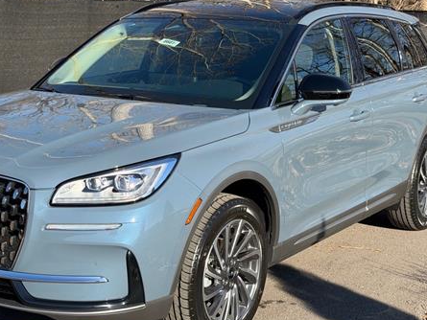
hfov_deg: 28.1
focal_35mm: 69
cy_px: 162
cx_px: 166
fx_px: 851
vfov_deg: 21.3
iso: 64
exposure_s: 1/2273
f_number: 1.78
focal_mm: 6.76
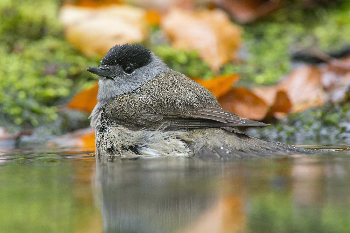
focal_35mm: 750
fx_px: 7291
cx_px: 175
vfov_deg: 1.8
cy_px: 116
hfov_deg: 2.7
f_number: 9
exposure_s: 1/125
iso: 1000
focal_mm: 500
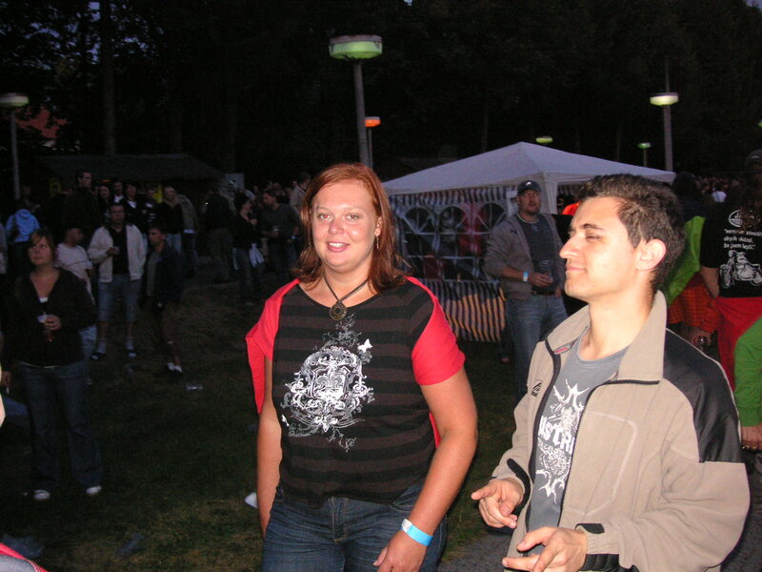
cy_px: 286
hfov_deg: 50.1
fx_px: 814
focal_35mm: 37
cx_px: 381
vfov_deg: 38.7
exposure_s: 1/45
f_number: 2.8
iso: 160
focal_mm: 6.1
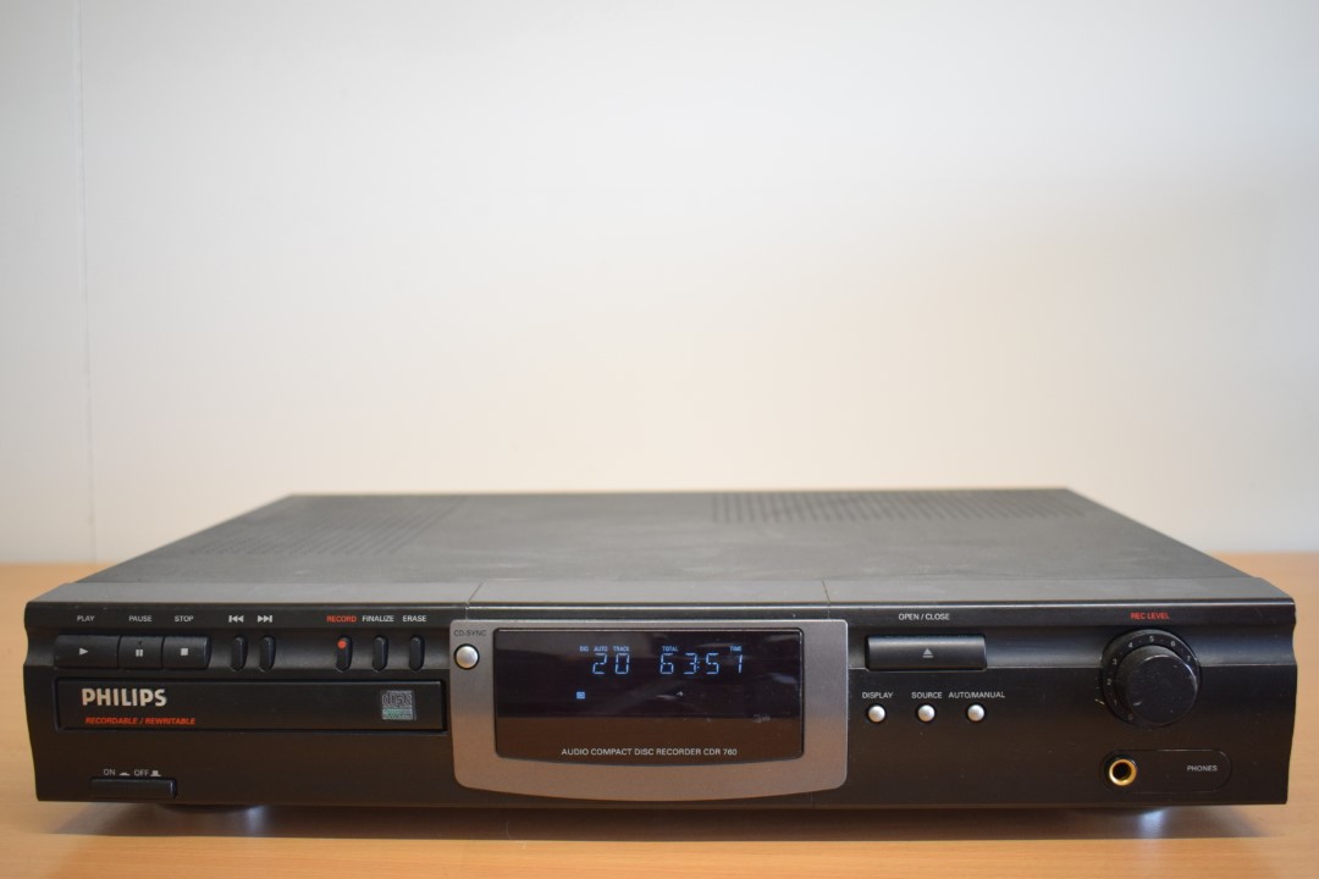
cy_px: 440
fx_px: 1374
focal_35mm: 38
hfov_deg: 51.3
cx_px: 660
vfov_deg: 35.5
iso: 1400
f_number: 4
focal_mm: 25
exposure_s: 1/125
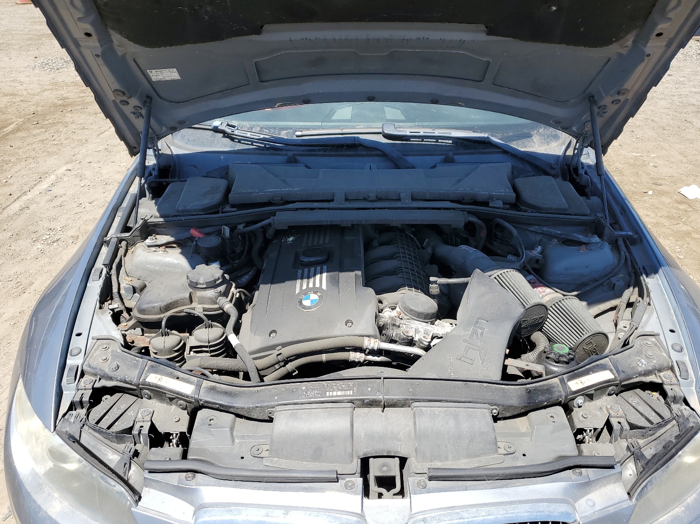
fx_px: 566
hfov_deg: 63.4
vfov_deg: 49.7
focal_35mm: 28
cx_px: 370
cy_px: 271
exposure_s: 1/1667
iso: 50
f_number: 1.5
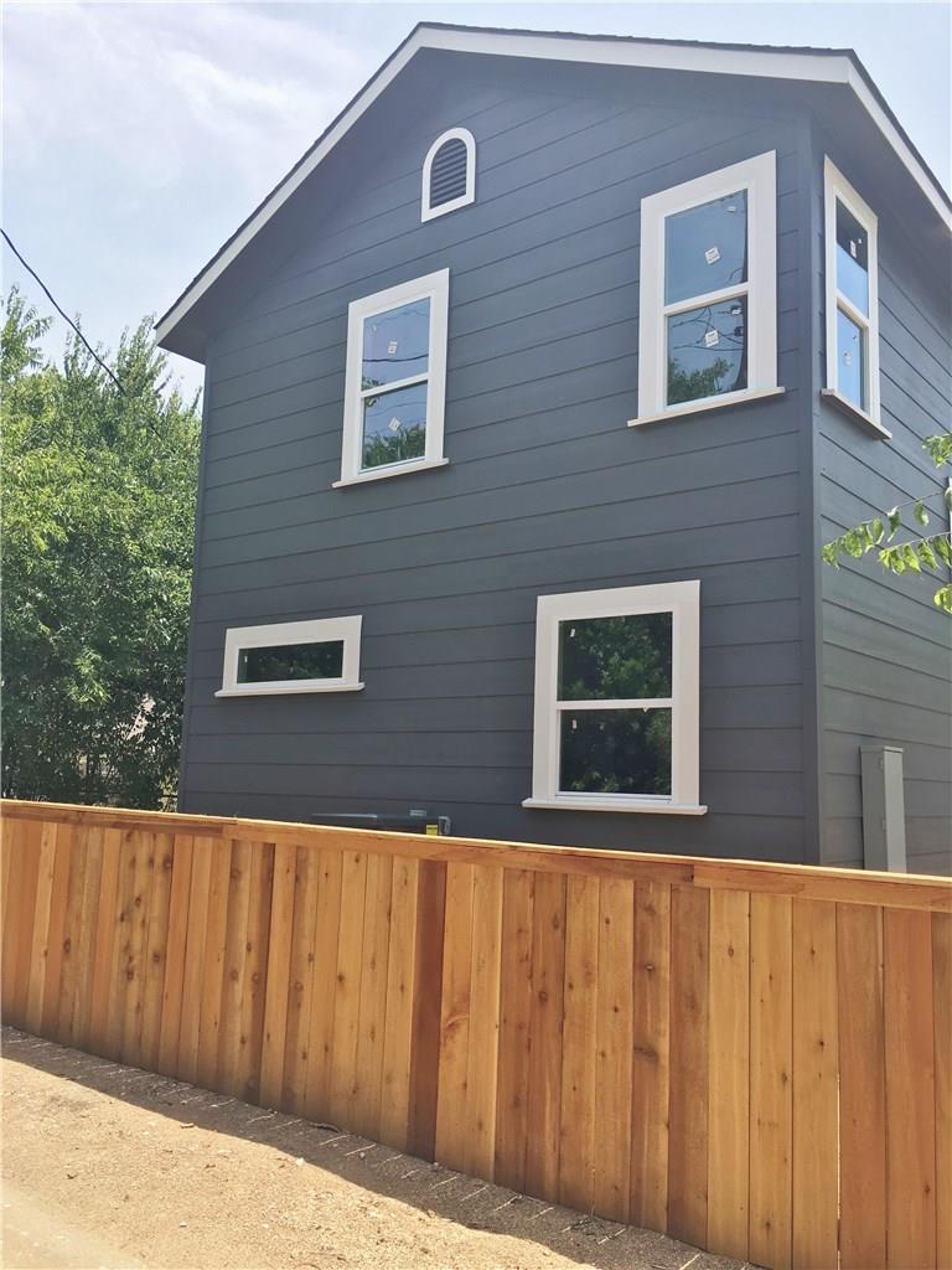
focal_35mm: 29
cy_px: 635
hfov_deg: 48.2
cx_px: 476
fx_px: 1063
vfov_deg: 61.7
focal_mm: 4.15
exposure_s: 1/855
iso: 25
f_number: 2.2
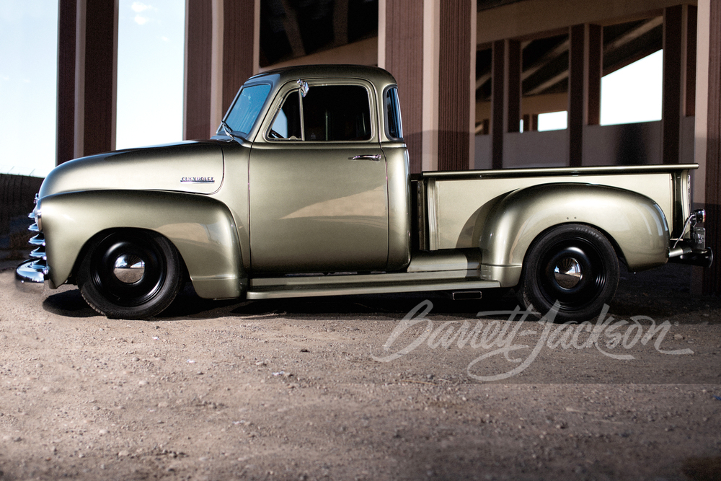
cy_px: 240
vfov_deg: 27.0
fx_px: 1001
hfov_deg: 39.6
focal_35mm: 50
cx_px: 360
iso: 50
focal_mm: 50
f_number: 2
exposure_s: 1/1000
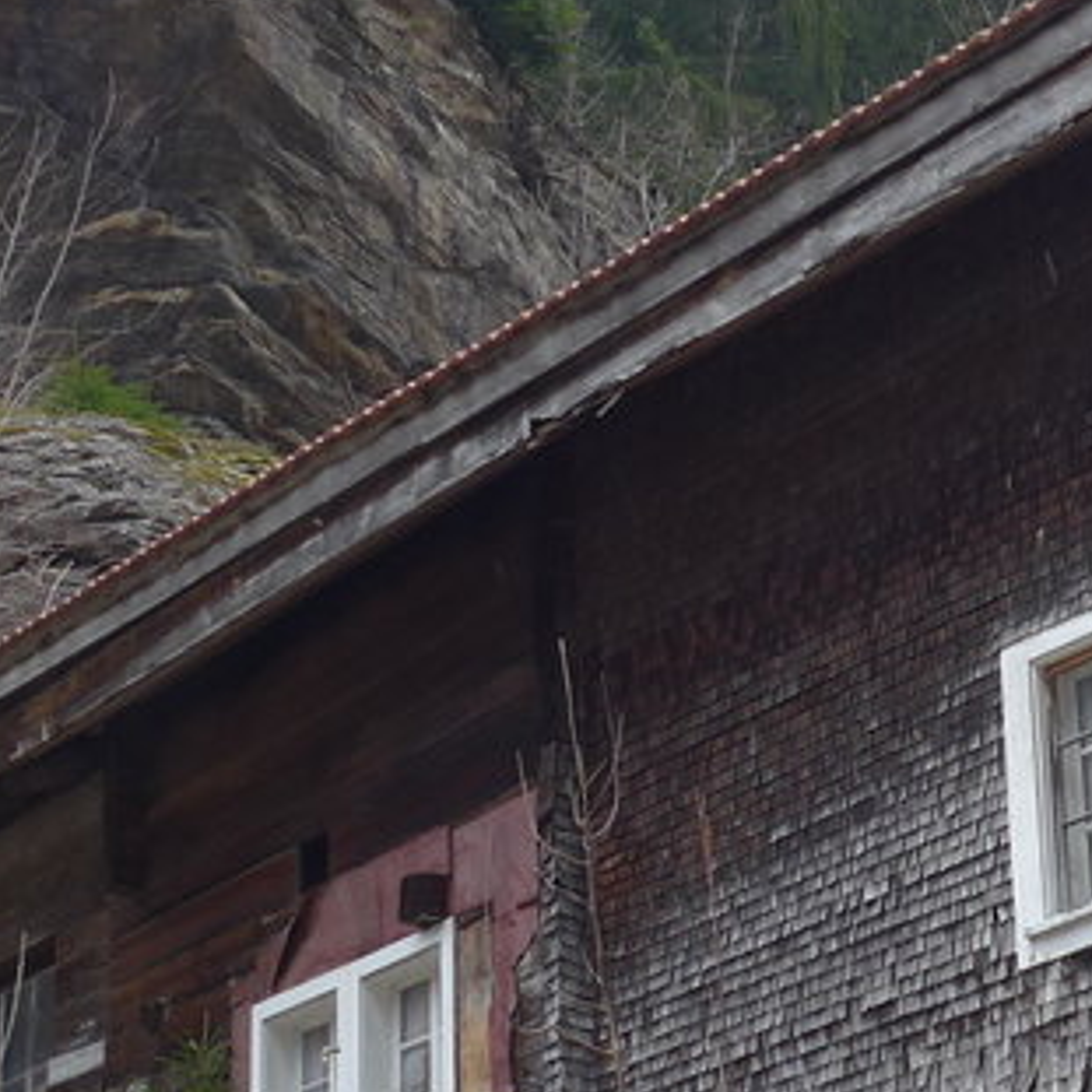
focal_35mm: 99
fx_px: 3533
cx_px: 941
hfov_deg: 17.4
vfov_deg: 17.5
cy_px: 804
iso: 80
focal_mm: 6
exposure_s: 1/250
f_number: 2.8
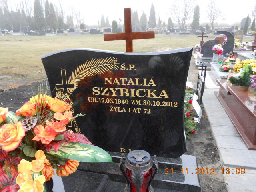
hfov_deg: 67.3
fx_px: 192
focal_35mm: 26
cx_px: 128
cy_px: 96
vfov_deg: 53.1
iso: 100
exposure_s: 1/30
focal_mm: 4.6
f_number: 3.5
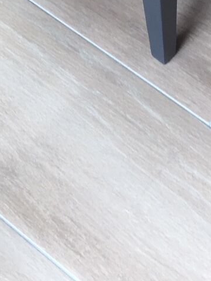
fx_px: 861
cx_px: 218
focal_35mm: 106
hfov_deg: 13.7
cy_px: -82
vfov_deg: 17.4
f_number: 2.4
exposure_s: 1/100
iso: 40
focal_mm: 3.3
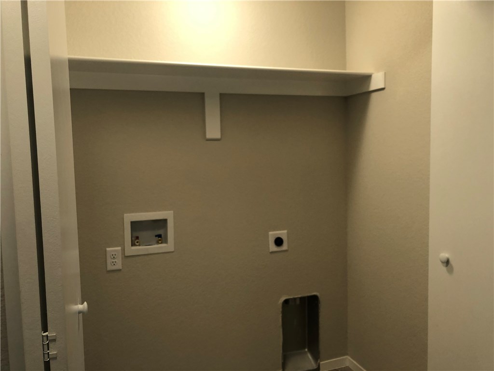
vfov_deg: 49.7
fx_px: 400
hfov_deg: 63.4
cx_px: 247
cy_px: 186
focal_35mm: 28
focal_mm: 4
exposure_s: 1/17
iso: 40
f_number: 1.8
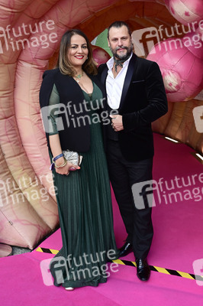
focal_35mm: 32
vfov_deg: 58.8
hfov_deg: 41.0
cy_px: 153
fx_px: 271
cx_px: 102
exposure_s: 1/200
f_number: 5.6
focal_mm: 32
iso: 320
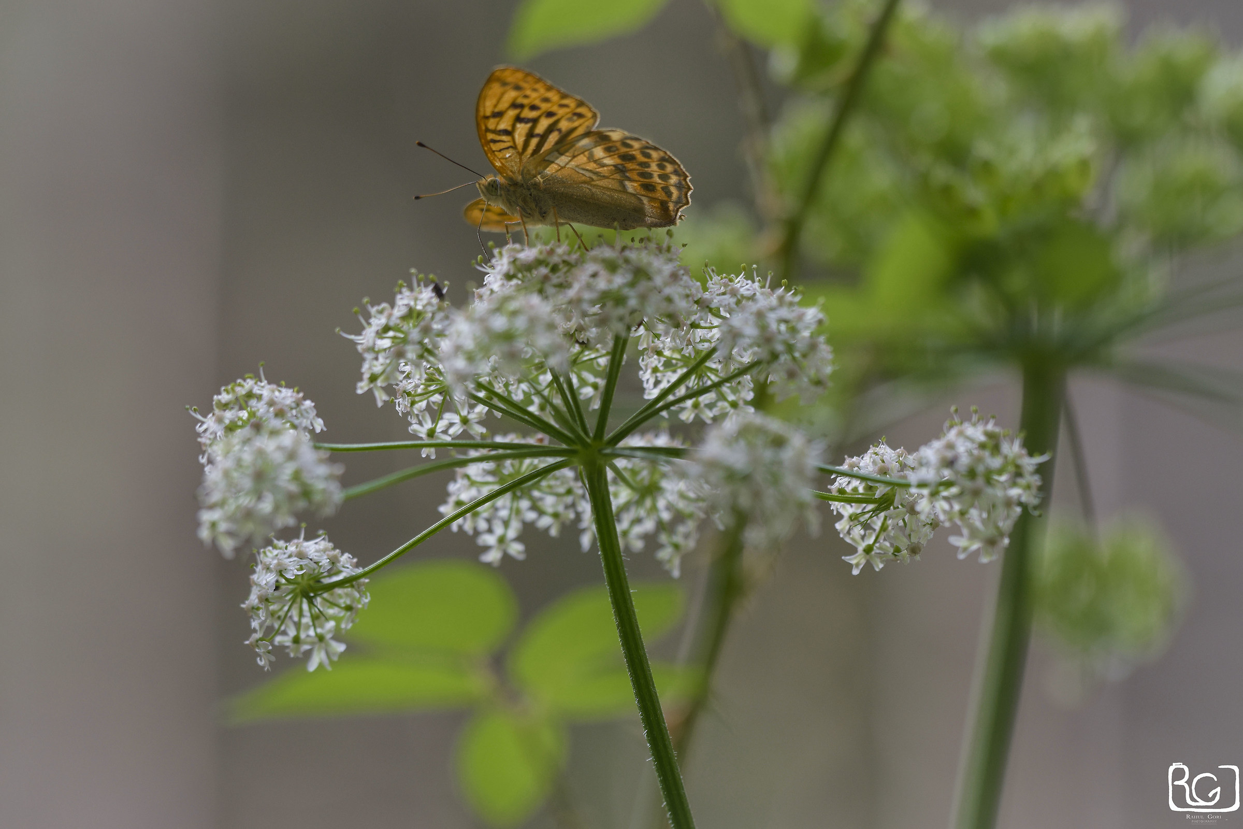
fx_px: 7768
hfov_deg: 9.1
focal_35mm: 225
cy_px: 414
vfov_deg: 6.1
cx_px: 622
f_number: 5
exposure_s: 1/800
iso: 500
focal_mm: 150
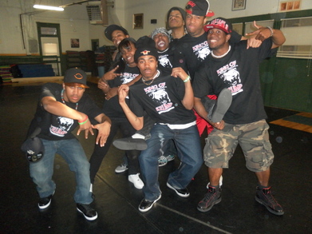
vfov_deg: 49.7
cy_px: 117
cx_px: 156
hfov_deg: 63.5
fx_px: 252
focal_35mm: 28
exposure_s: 1/50
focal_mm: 4.9
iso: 400
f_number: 3.2
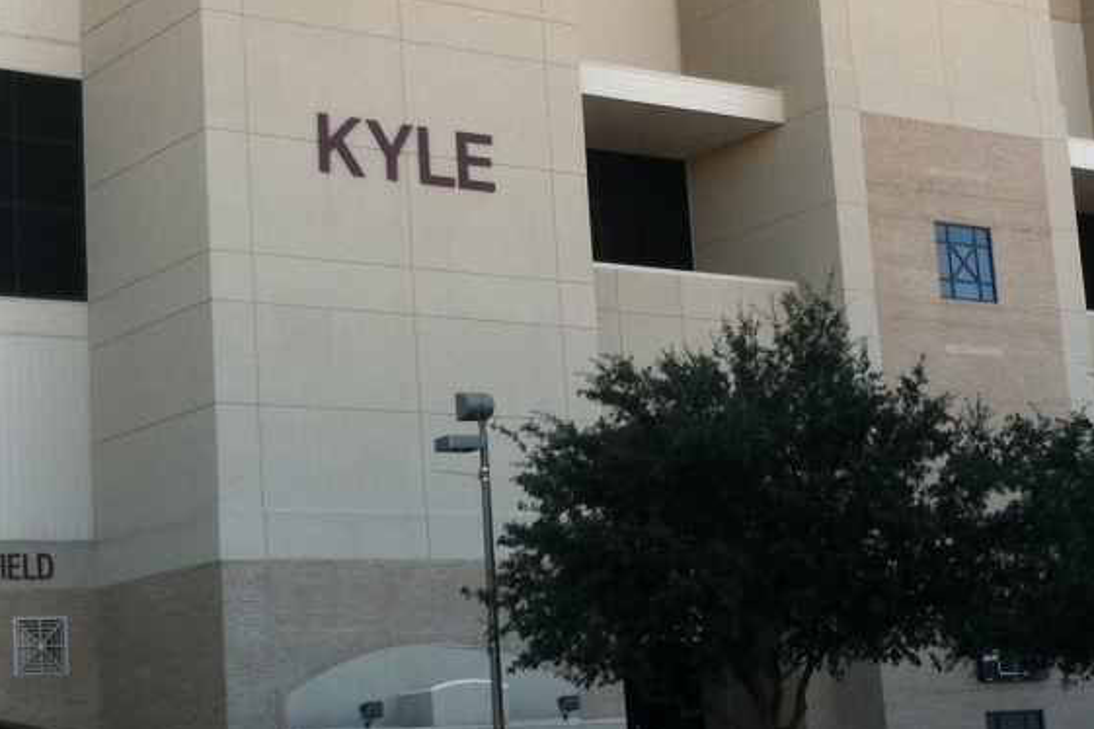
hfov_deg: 24.2
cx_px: 540
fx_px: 2552
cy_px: 218
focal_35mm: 84
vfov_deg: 16.2
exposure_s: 1/256
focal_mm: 3.85
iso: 80
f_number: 2.8
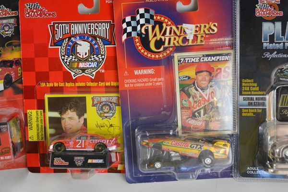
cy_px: 96
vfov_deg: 25.1
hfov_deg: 36.9
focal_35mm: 54
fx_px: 432
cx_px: 144
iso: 400
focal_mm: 36
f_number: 5
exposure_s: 1/100
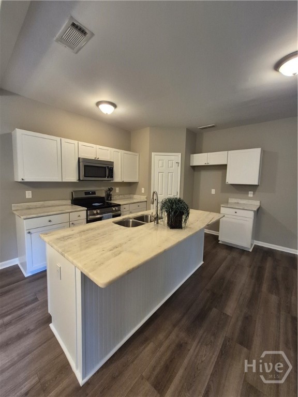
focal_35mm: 13
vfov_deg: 106.2
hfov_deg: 89.9
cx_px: 149
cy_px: 198
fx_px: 149
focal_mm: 1.74
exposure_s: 1/60
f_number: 2.2
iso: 320
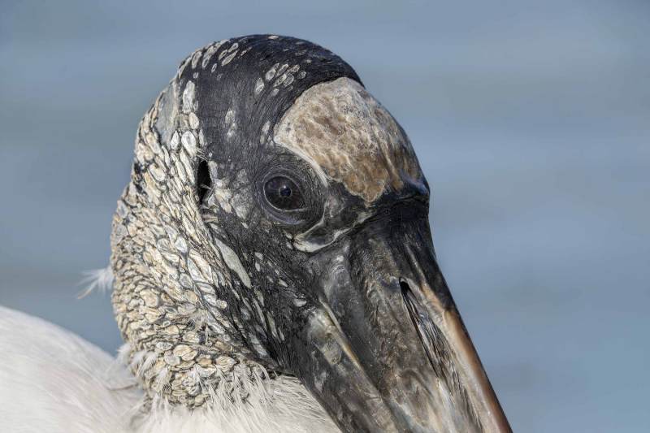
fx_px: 20072
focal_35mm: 1112
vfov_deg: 1.2
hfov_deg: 1.9
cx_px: 325
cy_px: 216
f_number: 14
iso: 1250
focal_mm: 1112
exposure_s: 1/800
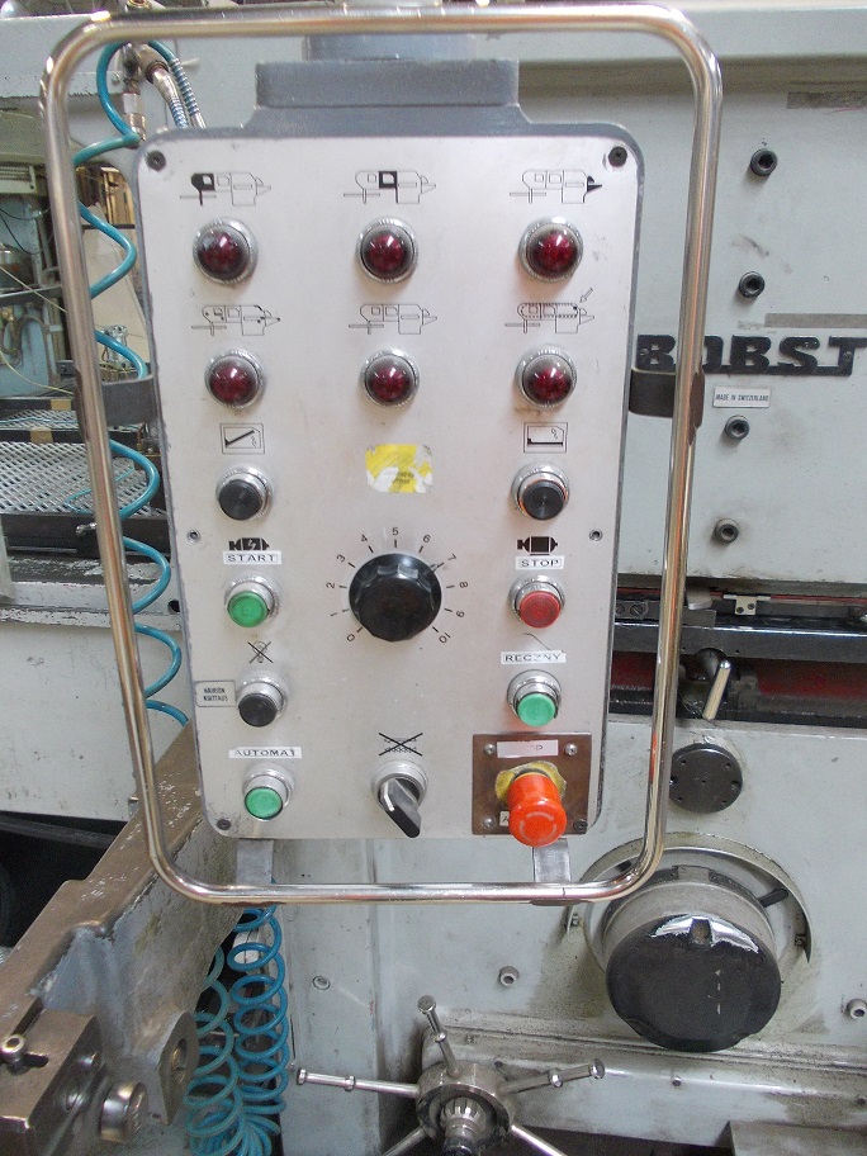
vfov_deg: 63.4
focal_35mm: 28
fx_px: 935
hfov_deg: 49.7
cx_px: 434
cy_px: 578
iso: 160
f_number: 2.7
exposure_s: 1/25
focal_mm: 4
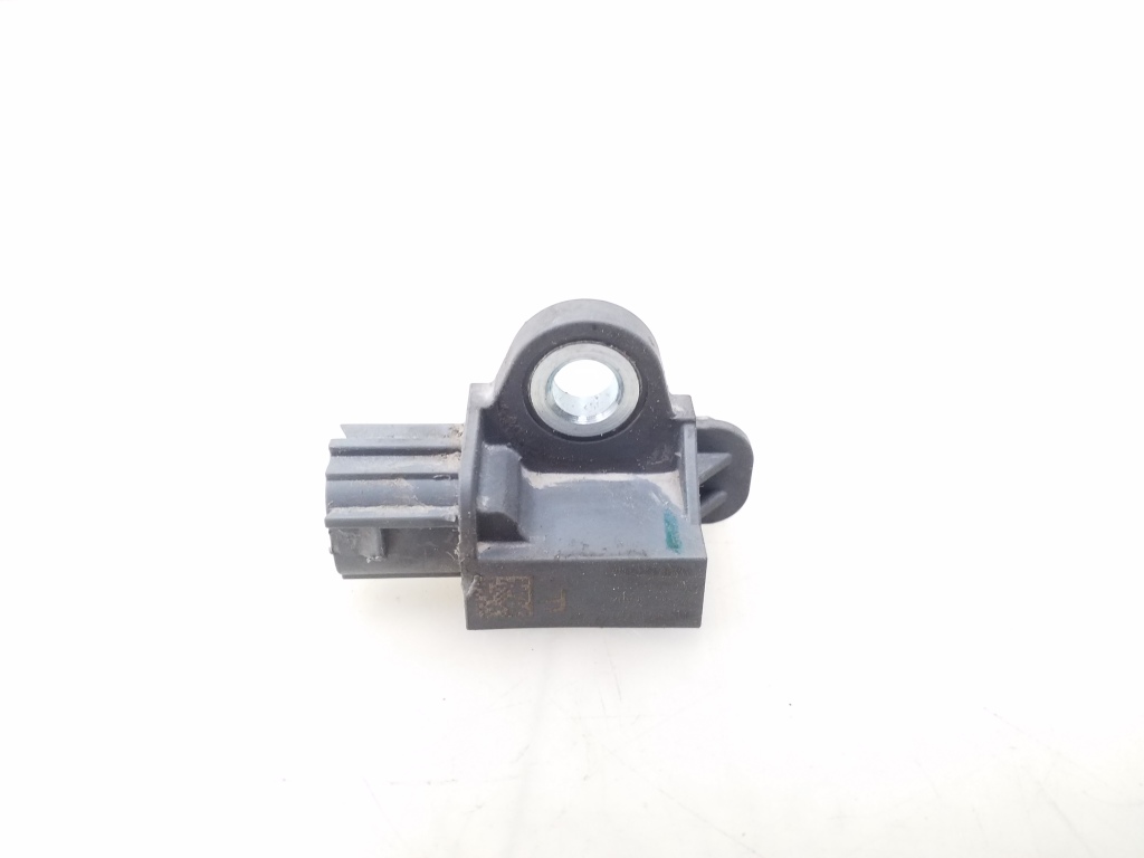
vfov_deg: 51.4
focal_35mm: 27
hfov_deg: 65.3
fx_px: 892
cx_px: 572
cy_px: 429
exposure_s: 1/33
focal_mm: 3.6
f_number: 1.9
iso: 200
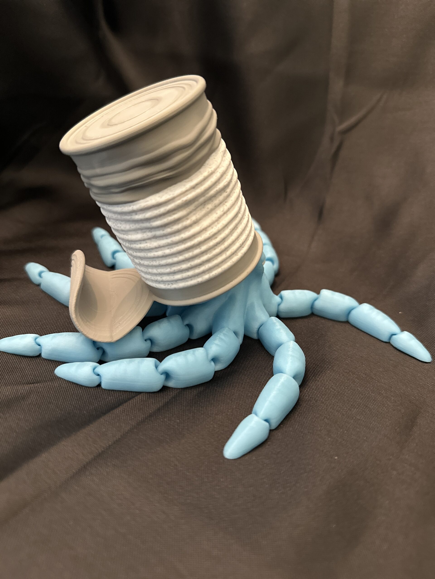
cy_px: 290
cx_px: 218
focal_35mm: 24
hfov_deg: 56.8
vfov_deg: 71.6
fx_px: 402
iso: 800
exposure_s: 1/30
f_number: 1.78
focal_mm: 6.86
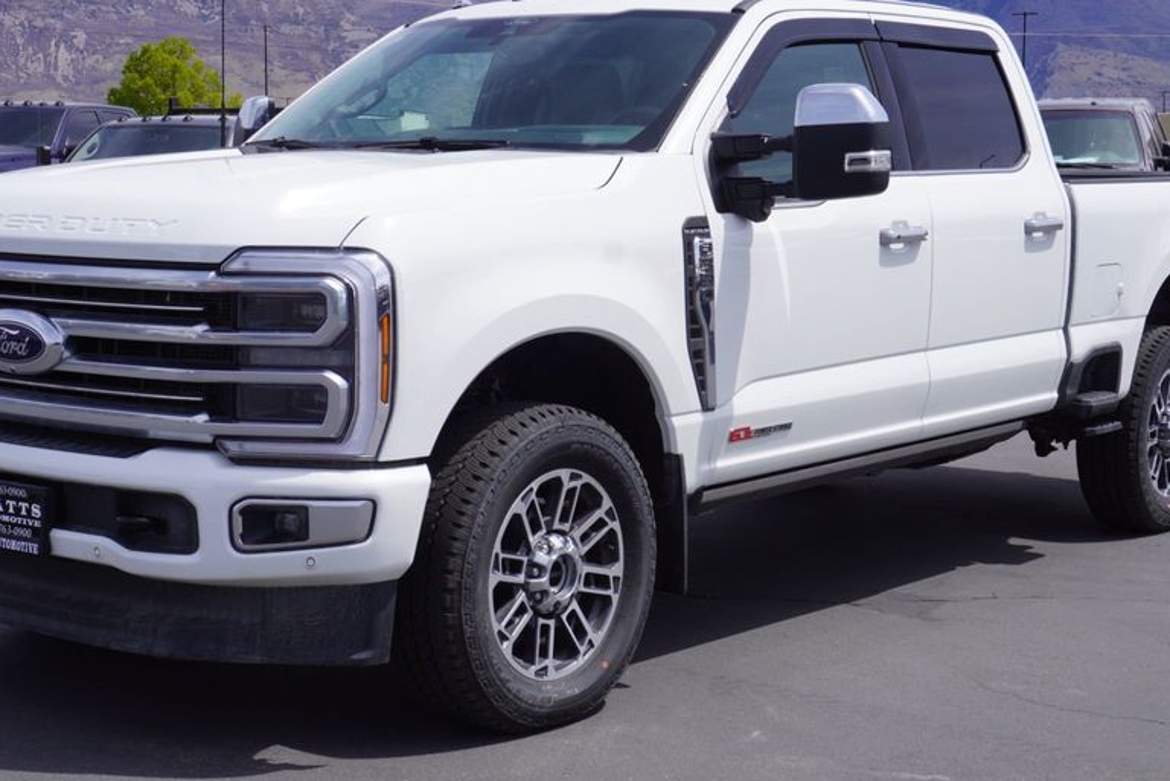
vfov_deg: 22.7
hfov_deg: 33.4
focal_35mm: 60
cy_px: 397
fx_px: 1951
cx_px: 548
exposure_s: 1/200
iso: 100
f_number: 11
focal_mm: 30
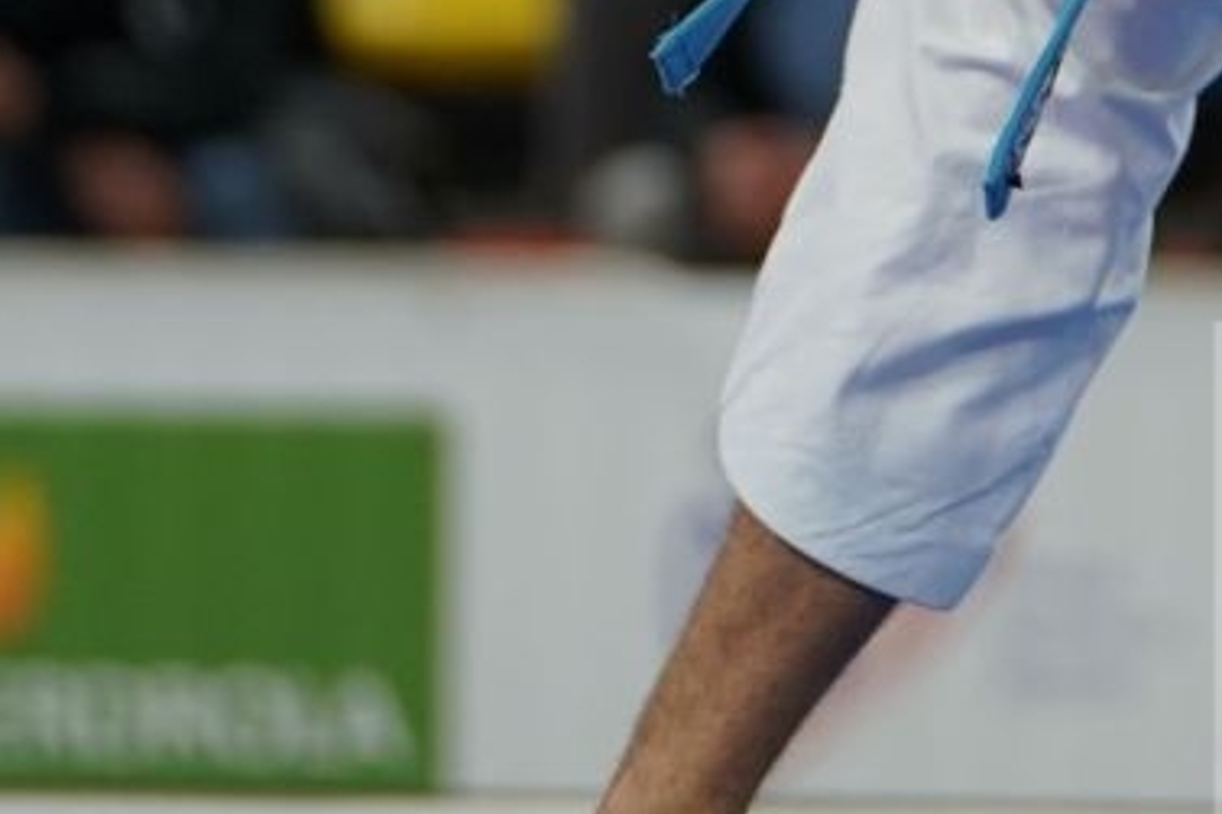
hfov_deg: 2.7
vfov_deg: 1.8
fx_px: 25751
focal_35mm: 759
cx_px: 1517
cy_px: -535
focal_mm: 159
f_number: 2.8
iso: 1000
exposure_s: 1/500
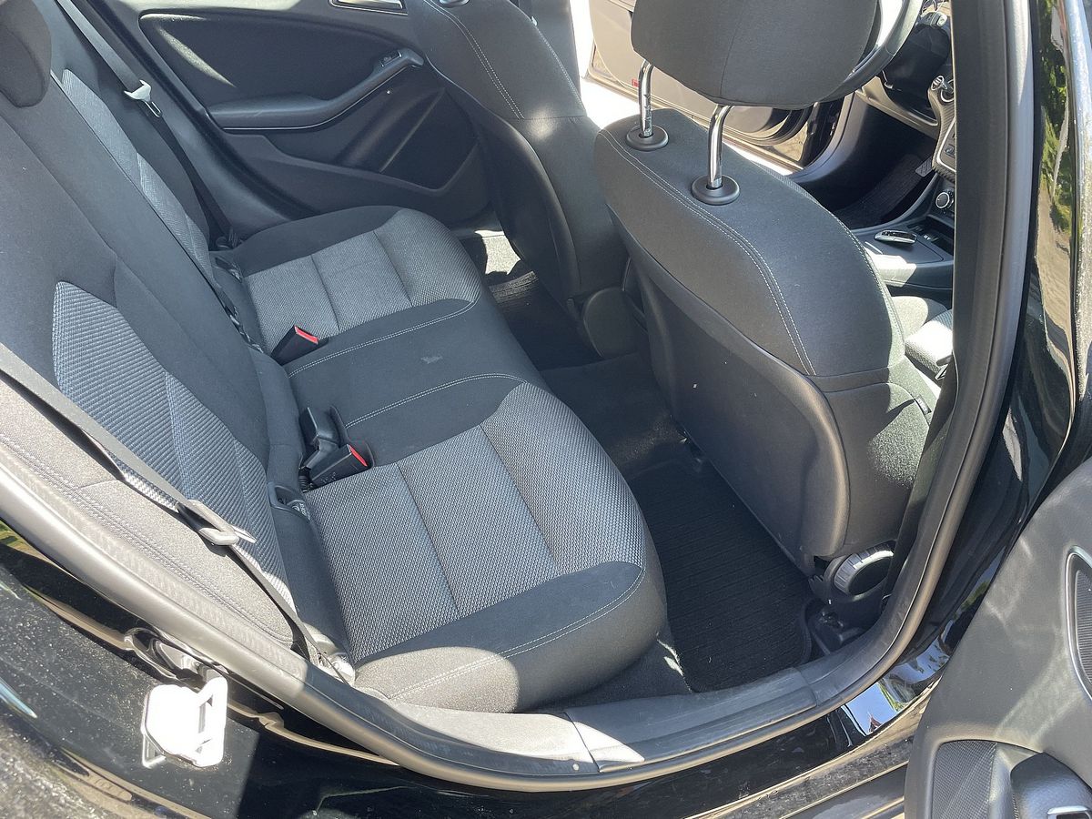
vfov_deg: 53.1
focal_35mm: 26
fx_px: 820
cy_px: 410
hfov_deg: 67.3
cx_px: 546
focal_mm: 4.2
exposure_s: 1/121
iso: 100
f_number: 1.6
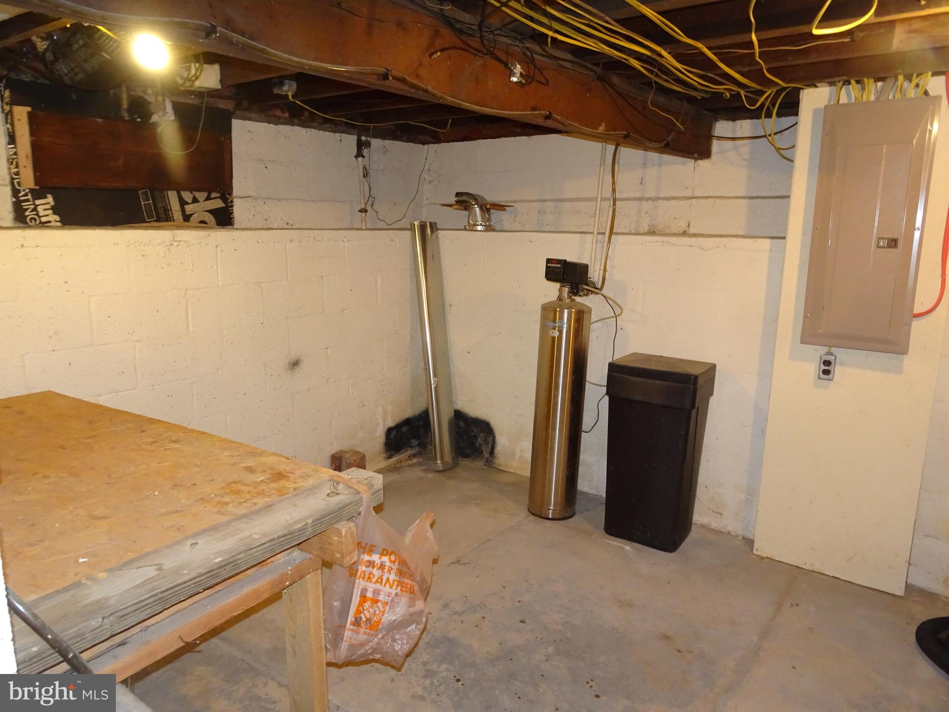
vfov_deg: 56.8
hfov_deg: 71.6
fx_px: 658
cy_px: 356
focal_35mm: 24
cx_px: 474
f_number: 3.5
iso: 500
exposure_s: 1/13
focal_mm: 4.1
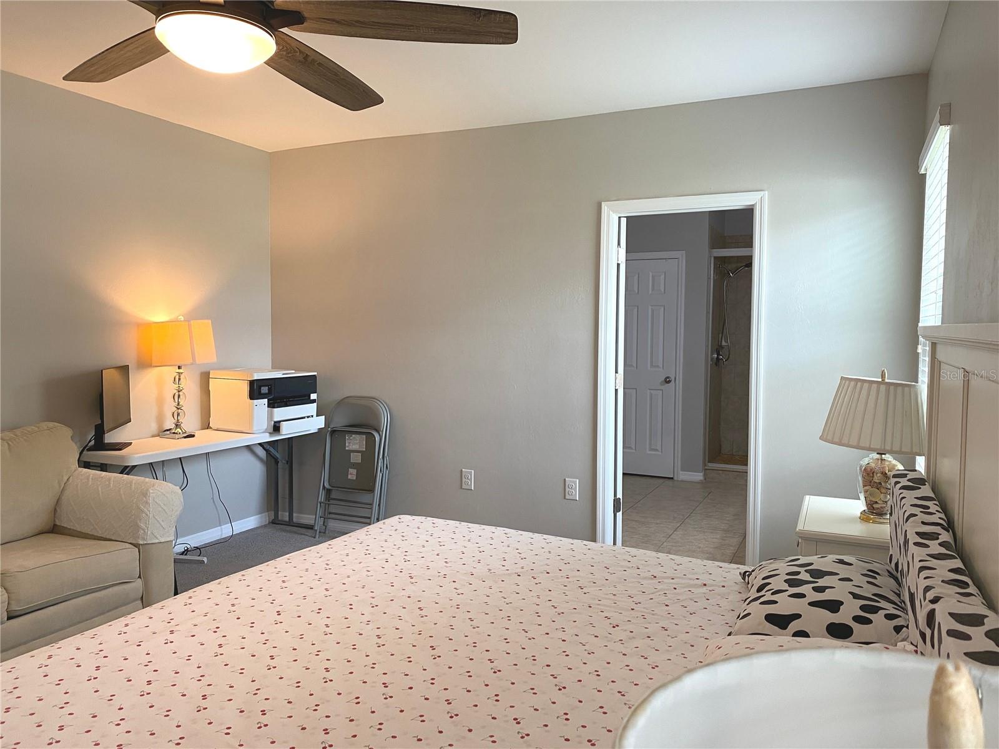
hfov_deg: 67.3
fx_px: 750
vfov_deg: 53.1
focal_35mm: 26
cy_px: 374
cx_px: 500
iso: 80
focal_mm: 4.25
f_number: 1.8
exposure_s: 1/60
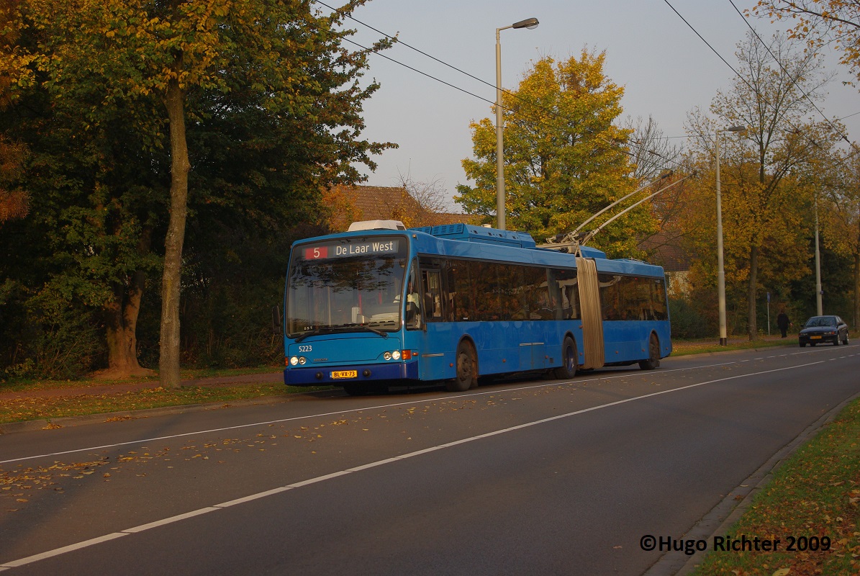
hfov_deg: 33.4
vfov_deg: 22.7
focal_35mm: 60
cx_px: 430
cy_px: 288
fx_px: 1435
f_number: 4.5
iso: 200
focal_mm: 40
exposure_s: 1/500
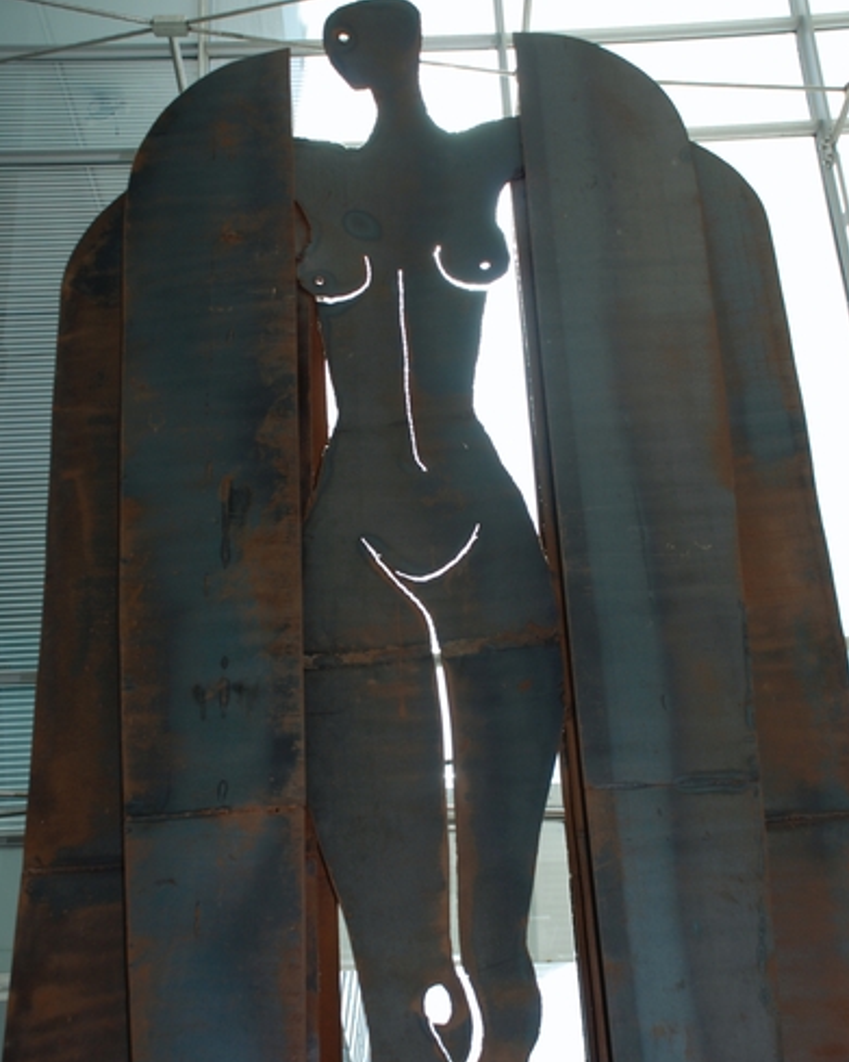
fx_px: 1414
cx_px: 428
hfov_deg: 33.4
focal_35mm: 45
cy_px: 610
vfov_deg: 41.1
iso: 100
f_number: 4
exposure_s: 1/125
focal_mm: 26
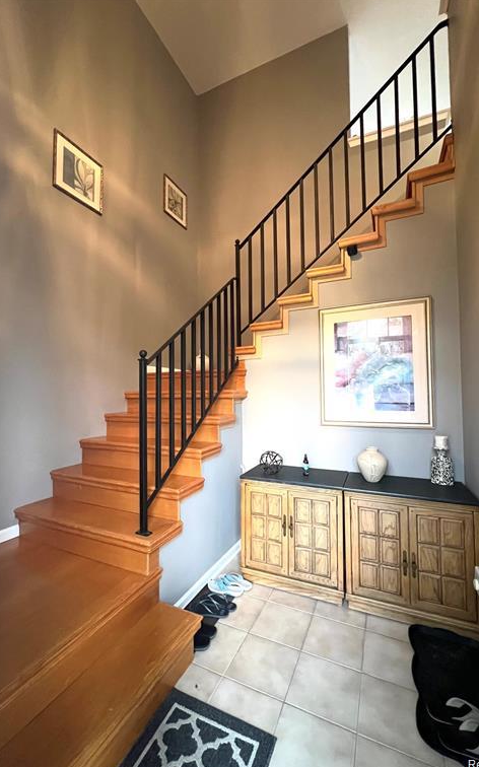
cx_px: 236
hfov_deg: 78.6
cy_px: 385
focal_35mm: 14
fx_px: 293
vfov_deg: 105.3
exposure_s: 1/40
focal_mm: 1.57
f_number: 1.8
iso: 800
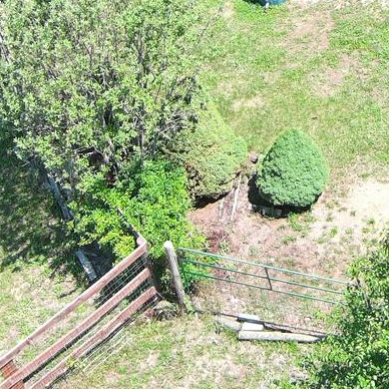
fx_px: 1653
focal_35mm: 130
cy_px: -234
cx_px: 574
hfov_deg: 12.8
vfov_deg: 12.6
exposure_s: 1/352
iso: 100
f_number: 2.8
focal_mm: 10.57
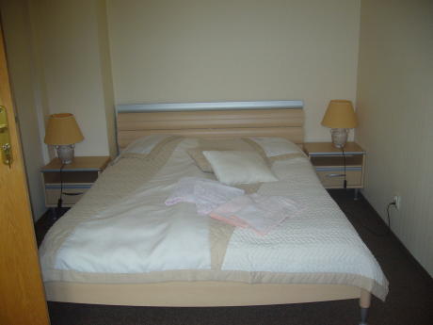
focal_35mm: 35
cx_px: 216
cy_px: 162
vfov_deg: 40.7
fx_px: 438
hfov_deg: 52.6
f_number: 2.8
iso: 100
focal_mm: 5.8
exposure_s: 1/60
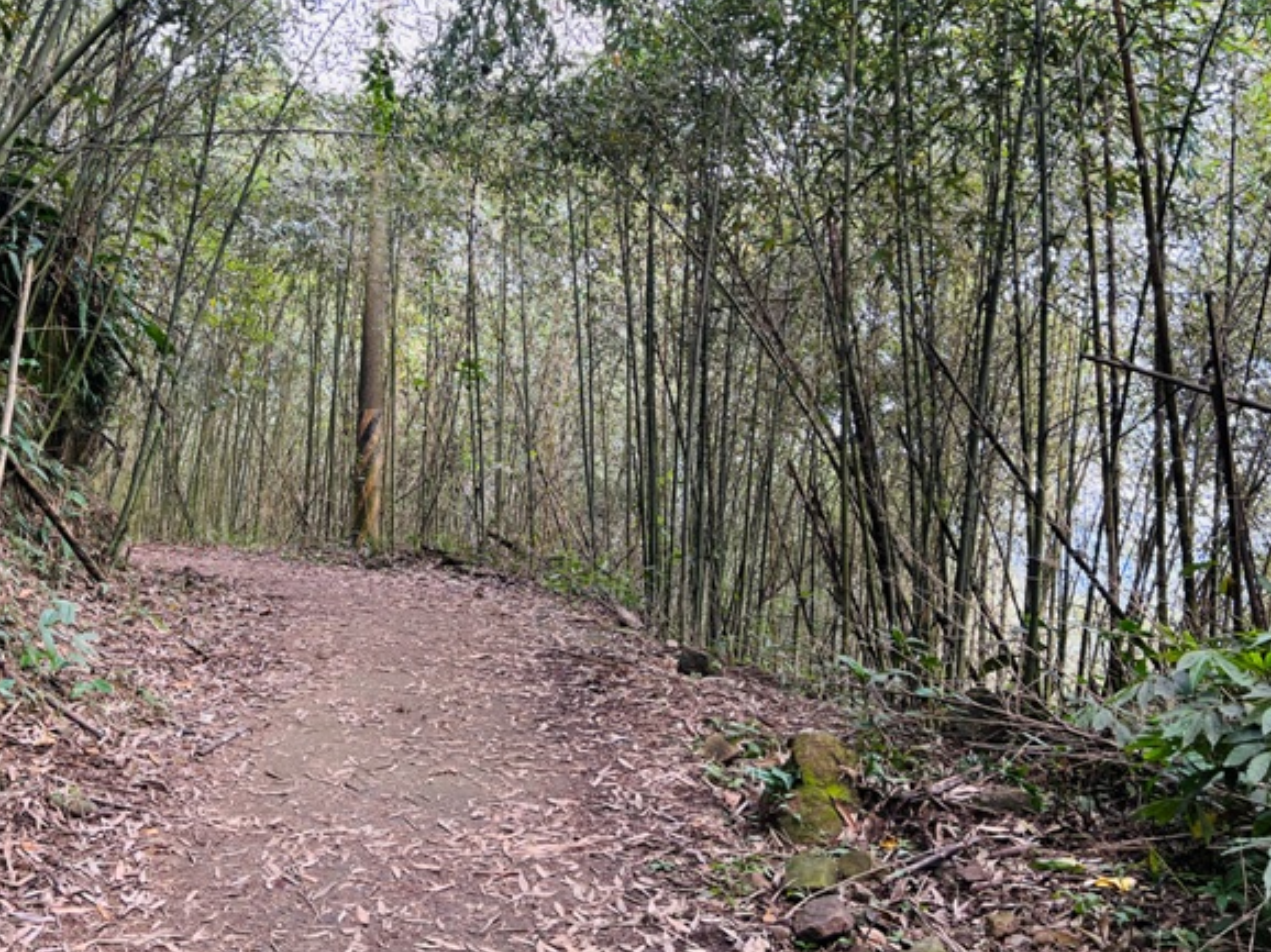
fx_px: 1321
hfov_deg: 50.7
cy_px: 350
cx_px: 449
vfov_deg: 39.3
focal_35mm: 36
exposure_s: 1/121
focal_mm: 5.7
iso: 80
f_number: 1.5
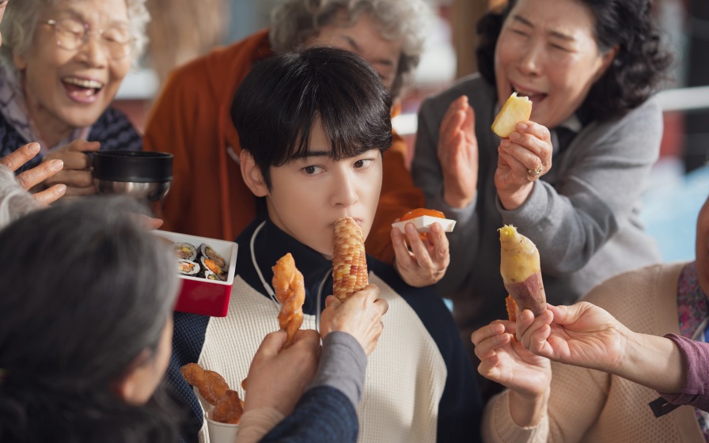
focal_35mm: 87
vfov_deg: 15.0
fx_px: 1681
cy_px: 217
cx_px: 354
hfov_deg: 23.8
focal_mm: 85
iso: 200
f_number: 2.2
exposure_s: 1/400
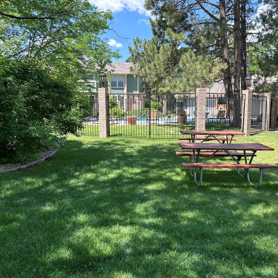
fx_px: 282
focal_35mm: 31
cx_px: 166
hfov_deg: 52.2
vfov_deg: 52.5
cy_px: 139
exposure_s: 1/791
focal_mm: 5.7
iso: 50
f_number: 1.5
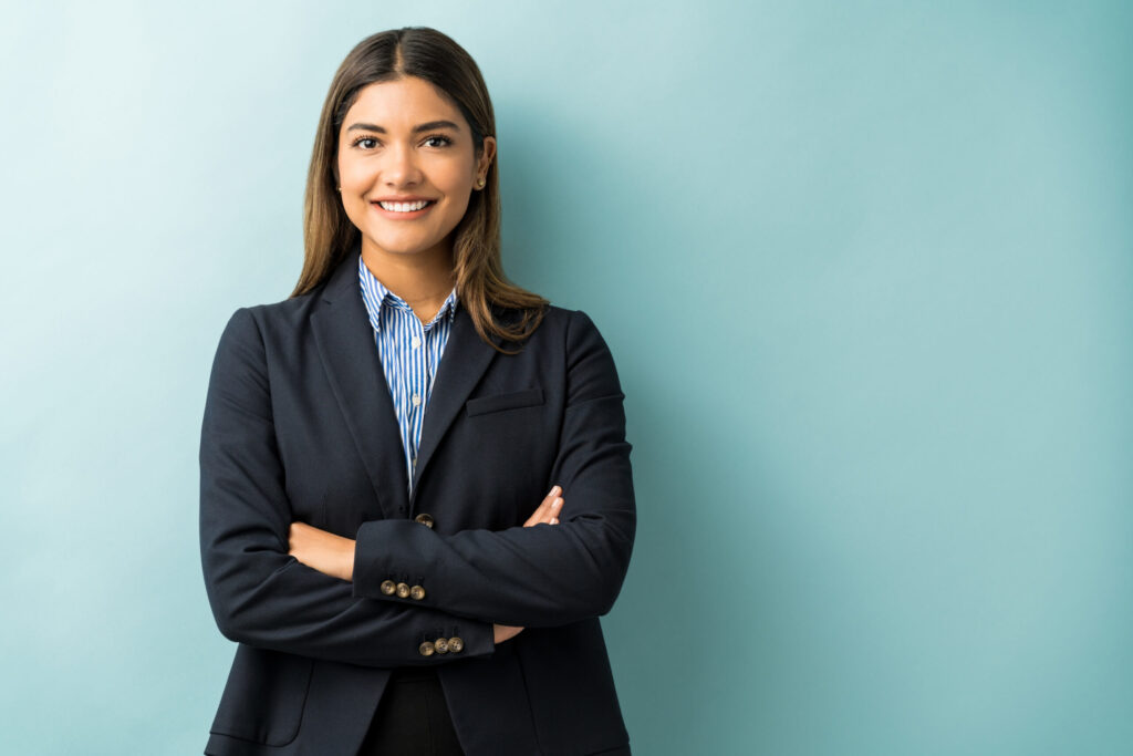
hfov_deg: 27.0
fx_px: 2361
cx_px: 566
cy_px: 378
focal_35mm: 75
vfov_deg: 18.2
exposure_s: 1/250
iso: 100
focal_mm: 75
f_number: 5
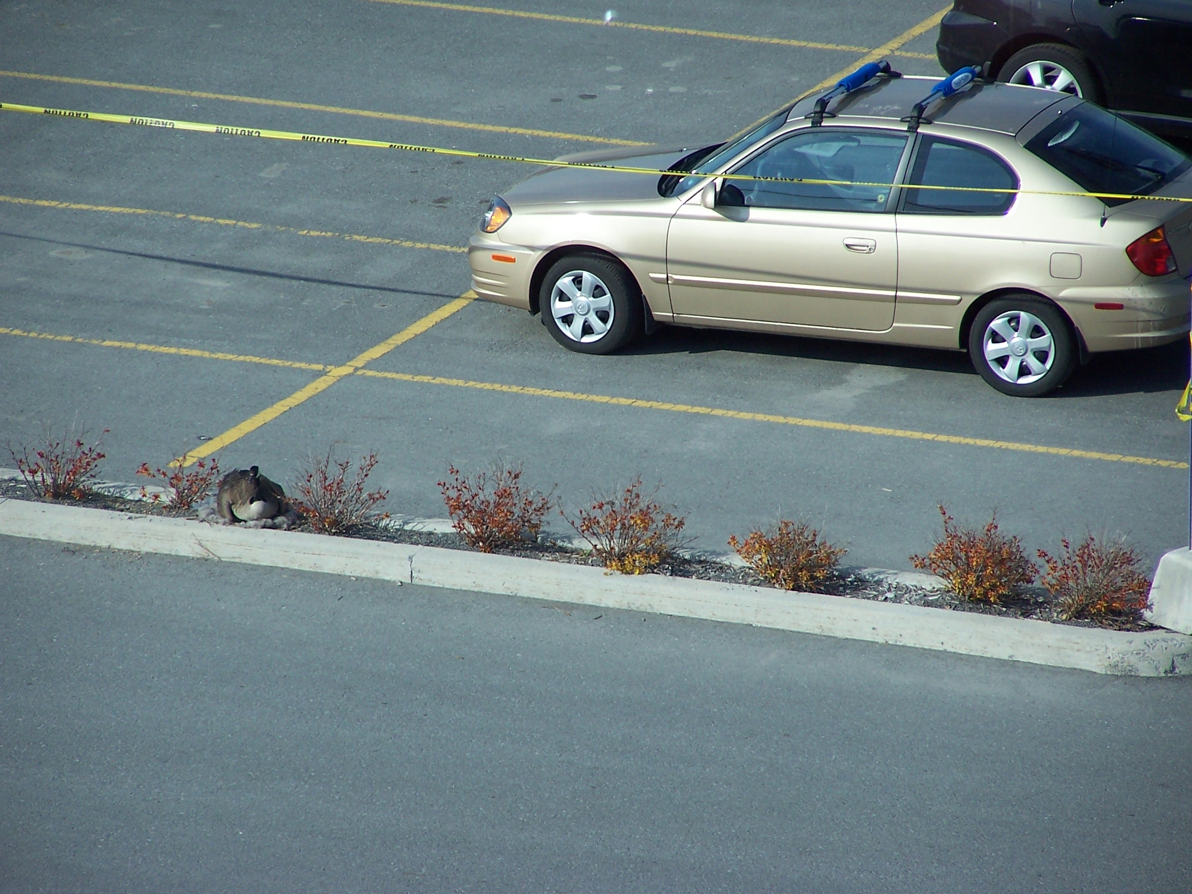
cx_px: 596
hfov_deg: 5.2
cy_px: 447
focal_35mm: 380
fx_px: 13085
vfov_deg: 3.9
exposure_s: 1/500
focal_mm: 63
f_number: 3.7
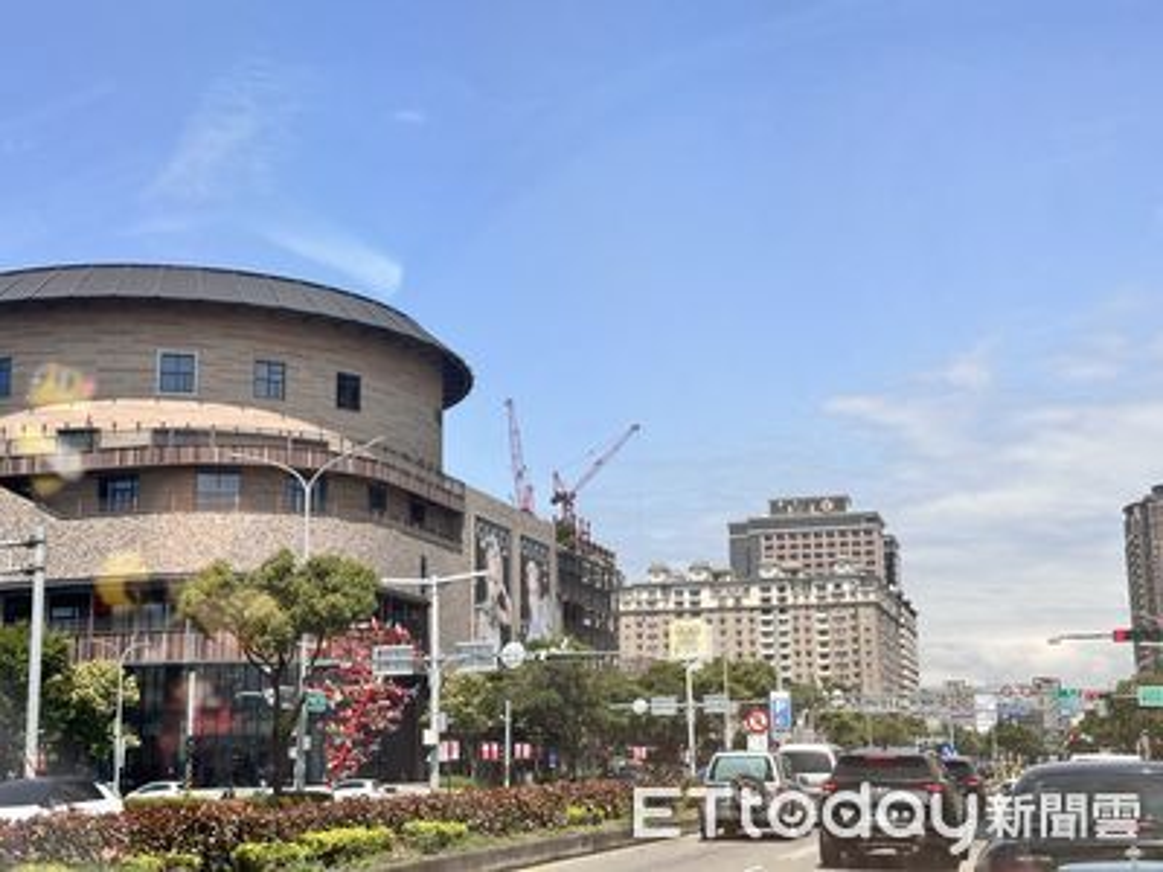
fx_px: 1613
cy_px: 436
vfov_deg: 30.3
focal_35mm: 48
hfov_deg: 39.7
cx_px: 582
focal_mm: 6.86
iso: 64
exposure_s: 1/2203
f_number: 1.78
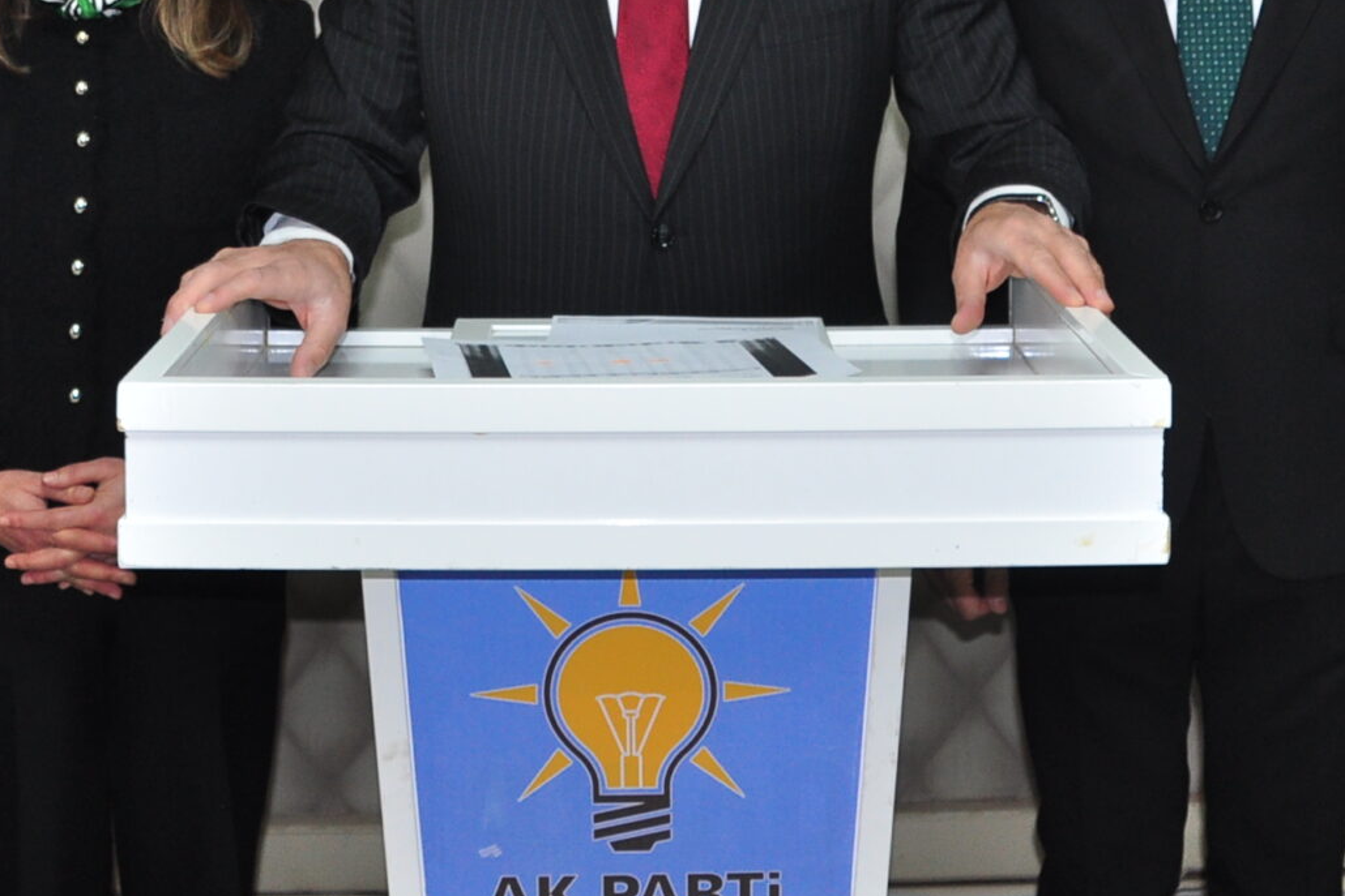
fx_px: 2503
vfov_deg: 19.3
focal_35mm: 67
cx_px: 658
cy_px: -138
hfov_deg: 30.1
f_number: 3.5
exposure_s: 1/60
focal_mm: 18
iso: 400
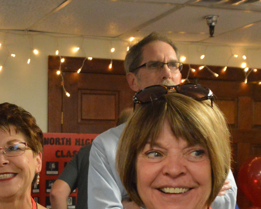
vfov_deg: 17.2
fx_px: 672
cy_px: 219
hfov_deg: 21.6
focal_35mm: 87
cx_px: 35
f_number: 3.5
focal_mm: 20
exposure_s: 1/50
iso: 3200
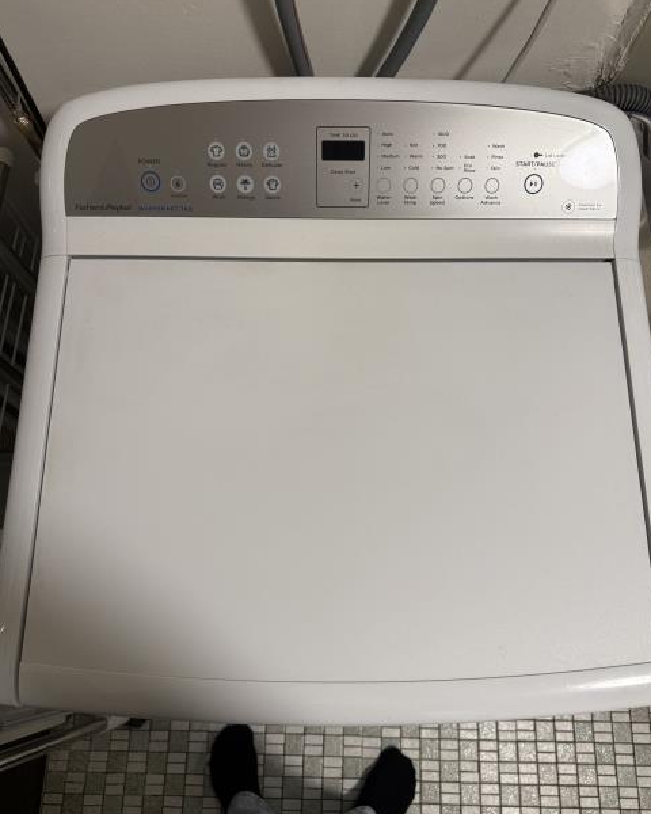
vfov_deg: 66.0
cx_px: 336
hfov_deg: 54.9
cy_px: 423
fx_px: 626
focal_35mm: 26
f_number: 1.78
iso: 160
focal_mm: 6.76
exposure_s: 1/50
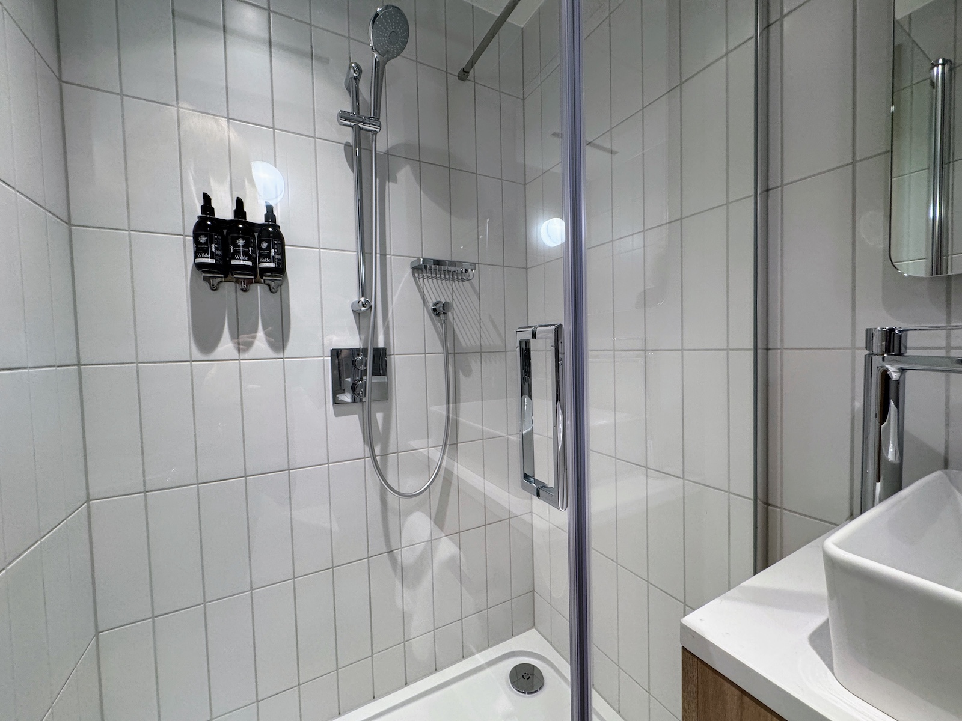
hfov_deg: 102.1
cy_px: 360
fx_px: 389
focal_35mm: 14
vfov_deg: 85.7
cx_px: 481
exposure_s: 1/100
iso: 250
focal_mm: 2.22
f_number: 2.2
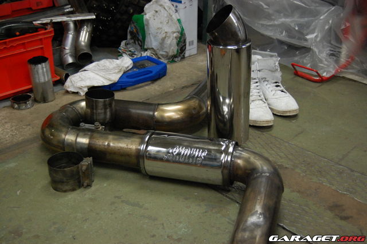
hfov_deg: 41.1
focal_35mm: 48
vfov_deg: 28.0
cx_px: 184
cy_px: 122
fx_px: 489
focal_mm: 32
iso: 1600
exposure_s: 1/80
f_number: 4.5
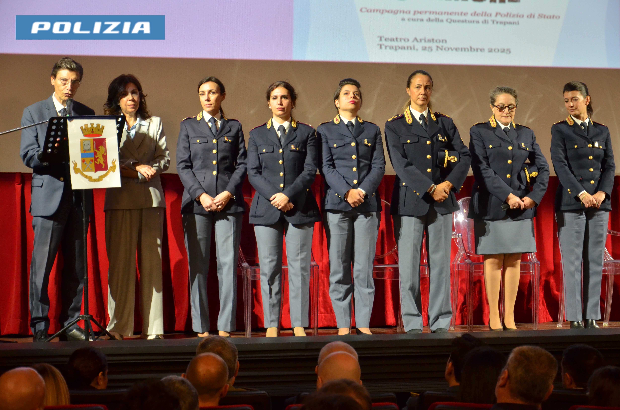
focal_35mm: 93
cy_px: 205
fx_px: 1598
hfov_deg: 22.0
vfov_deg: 14.6
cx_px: 310
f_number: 5.3
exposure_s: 1/40
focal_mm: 62
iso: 1100
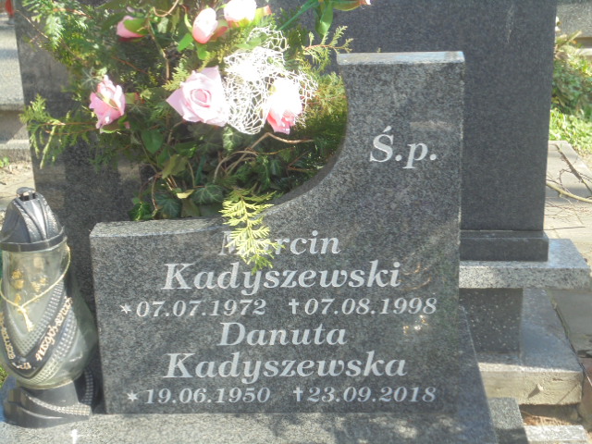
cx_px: 296
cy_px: 222
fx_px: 1095
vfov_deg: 22.9
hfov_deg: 30.3
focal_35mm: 64
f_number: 5.6
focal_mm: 11.5
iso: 100
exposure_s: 1/80
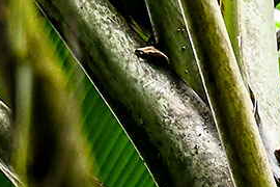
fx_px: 4977
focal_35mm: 640
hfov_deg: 3.2
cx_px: -371
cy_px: 315
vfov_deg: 2.1
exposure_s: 1/250
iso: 400
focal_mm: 60
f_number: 4.5
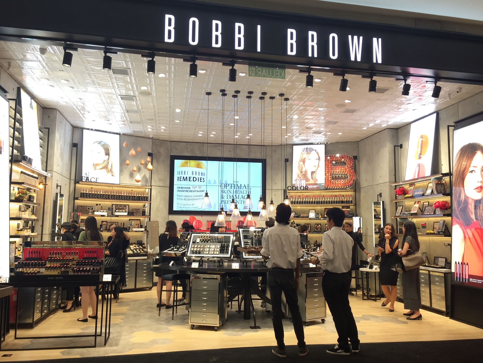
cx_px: 242
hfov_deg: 61.7
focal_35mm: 29
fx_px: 405
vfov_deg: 48.2
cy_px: 182
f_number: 2.2
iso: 40
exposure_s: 1/50
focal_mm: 4.15
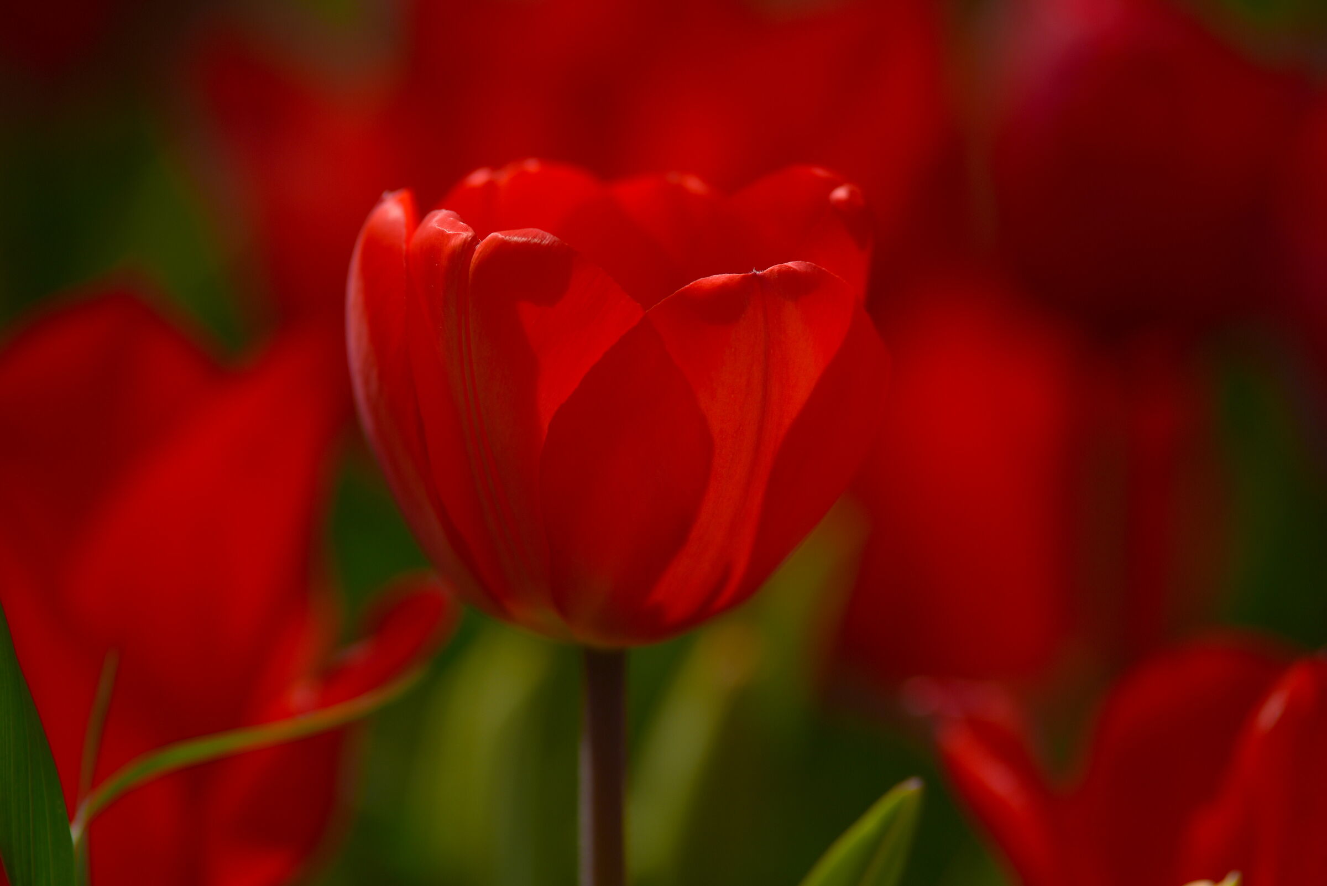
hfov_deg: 10.3
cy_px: 443
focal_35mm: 200
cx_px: 664
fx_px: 7374
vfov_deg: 6.9
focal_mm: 200
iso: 100
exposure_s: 1/2500
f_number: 5.6
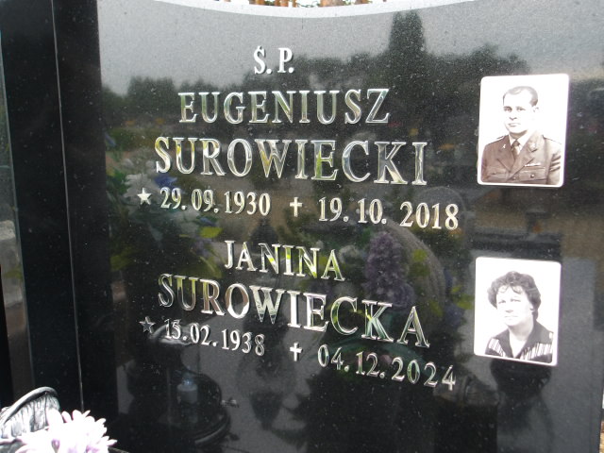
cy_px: 226
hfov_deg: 54.0
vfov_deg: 41.8
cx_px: 302
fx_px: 593
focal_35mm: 34
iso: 100
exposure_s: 1/41
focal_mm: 6.1
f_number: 3.3
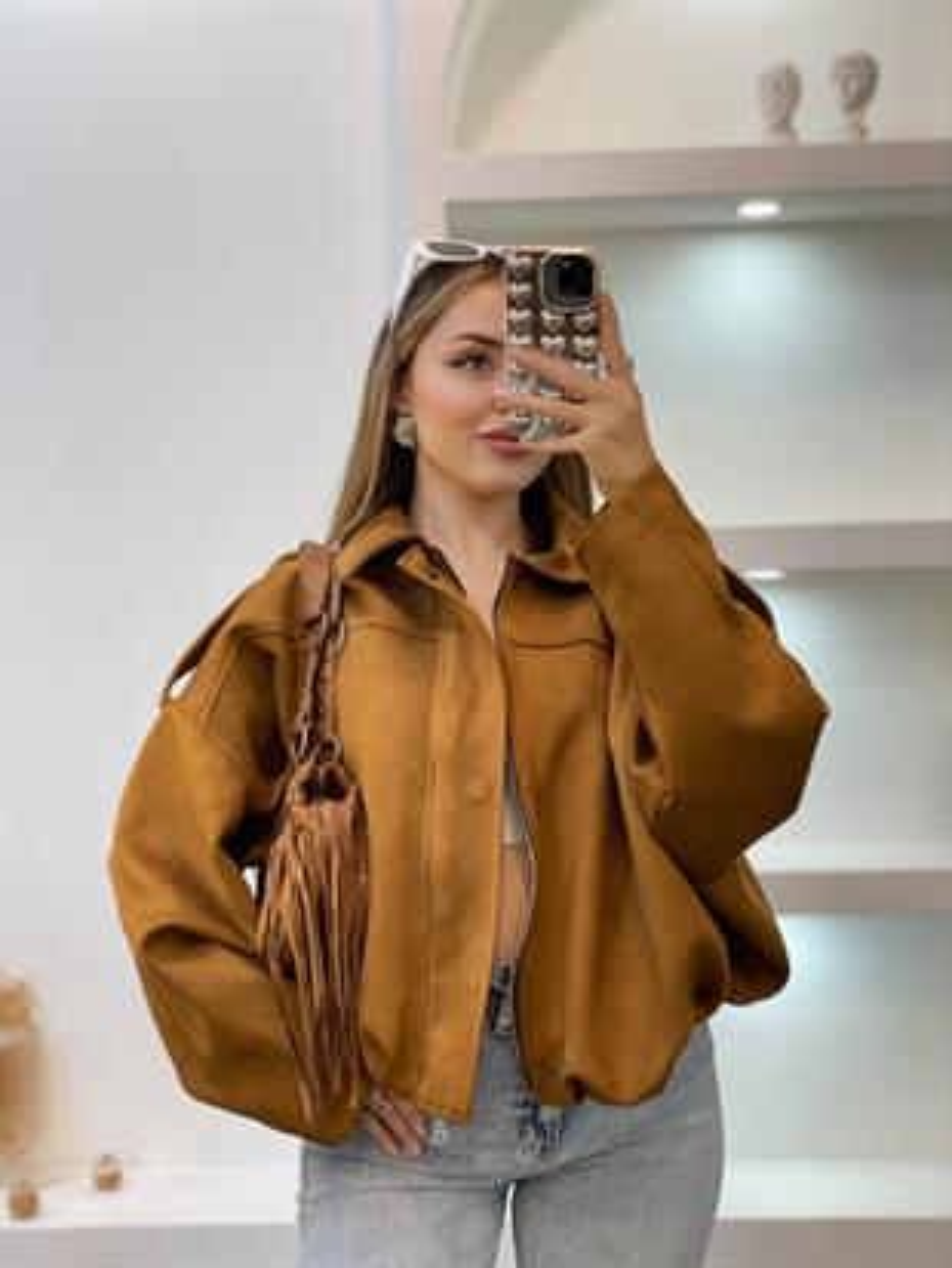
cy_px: 634
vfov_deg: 36.8
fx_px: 1906
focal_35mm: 52
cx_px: 476
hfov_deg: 28.0
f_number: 2
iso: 100
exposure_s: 1/100
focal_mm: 6
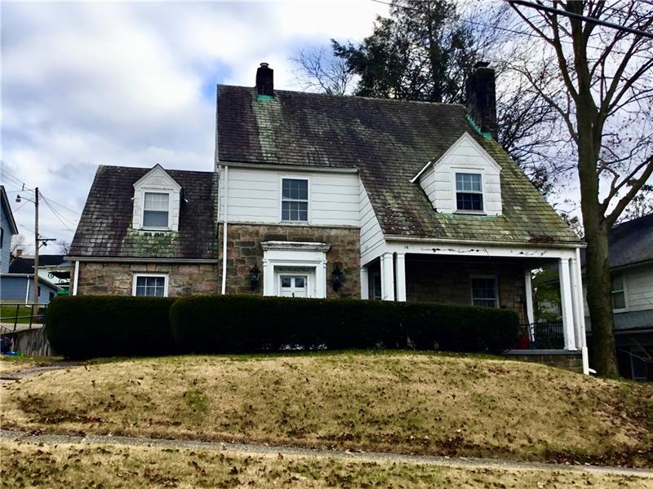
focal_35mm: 31
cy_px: 244
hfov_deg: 58.4
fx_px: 585
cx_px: 326
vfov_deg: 45.4
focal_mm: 3.3
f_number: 2.4
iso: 25
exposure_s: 1/286
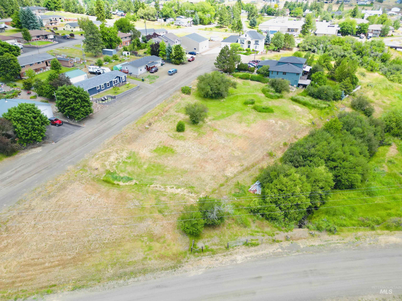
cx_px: 201
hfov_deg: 71.6
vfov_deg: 56.8
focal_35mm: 24
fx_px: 279
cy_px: 150
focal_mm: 6.72
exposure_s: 1/1250
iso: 100
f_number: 1.7
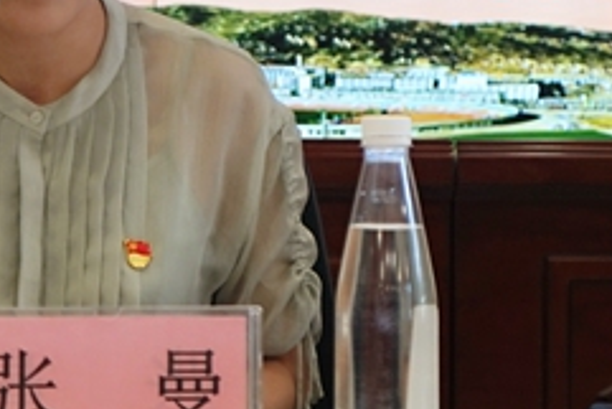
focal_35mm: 77
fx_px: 1310
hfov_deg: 25.9
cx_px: 142
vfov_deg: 17.2
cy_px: -39
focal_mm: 29
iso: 125
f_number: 4
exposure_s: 1/60
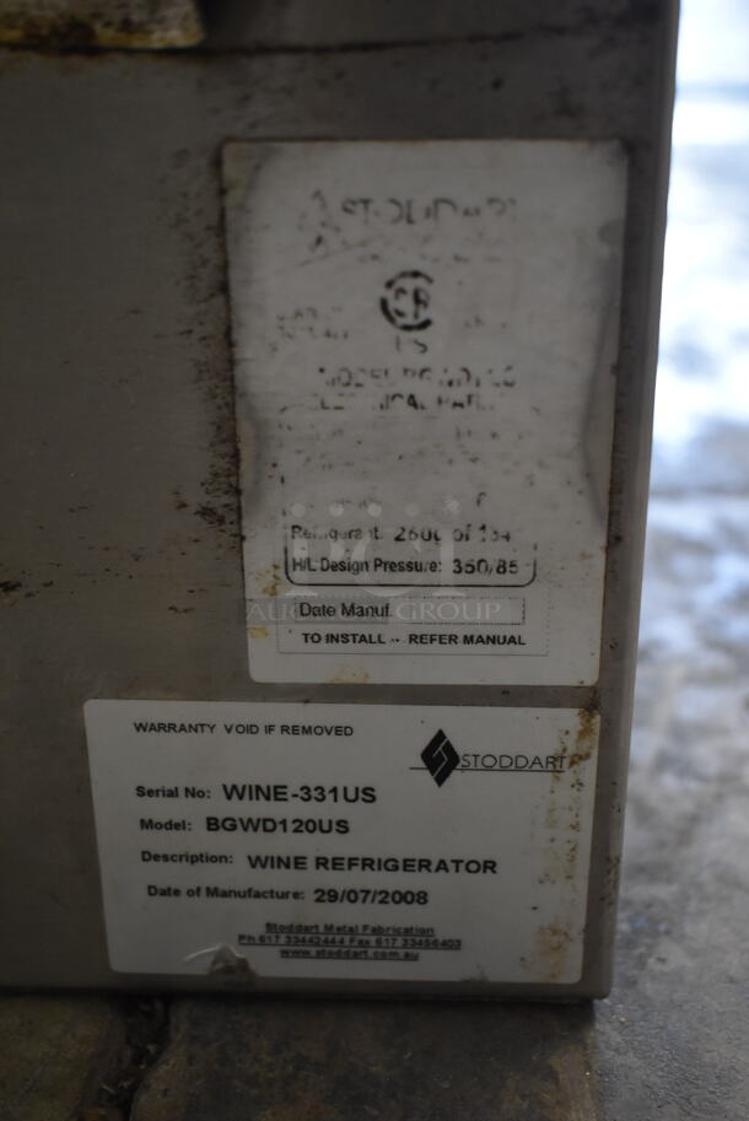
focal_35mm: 45
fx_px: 1402
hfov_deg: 29.9
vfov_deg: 43.6
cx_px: 374
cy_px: 560
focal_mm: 30
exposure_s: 1/50
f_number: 4.2
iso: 1800
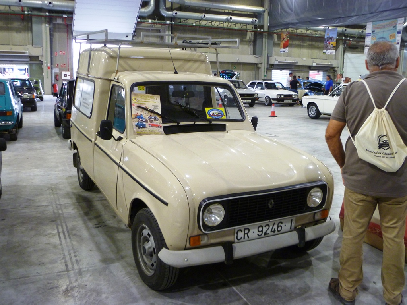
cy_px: 152
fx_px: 353
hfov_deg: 60.0
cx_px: 204
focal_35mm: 30
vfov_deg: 46.8
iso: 250
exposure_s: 1/30
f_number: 3.4
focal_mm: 5.4
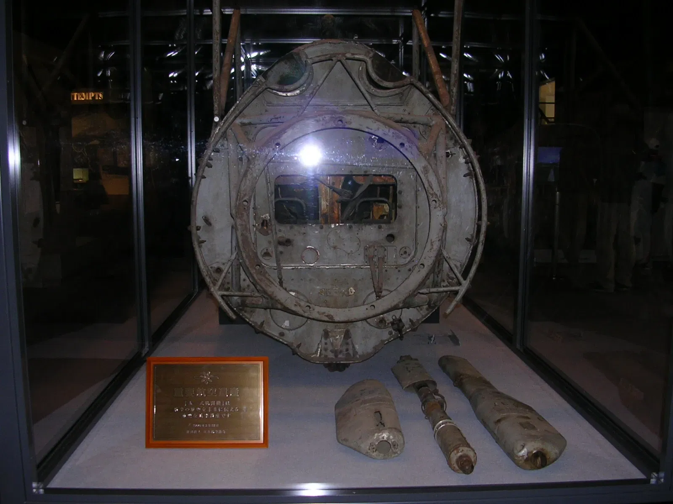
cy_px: 252
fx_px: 739
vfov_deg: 37.7
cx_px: 336
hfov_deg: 49.0
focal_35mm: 38
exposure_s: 1/60.1
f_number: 2.8
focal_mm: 5.8
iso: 53
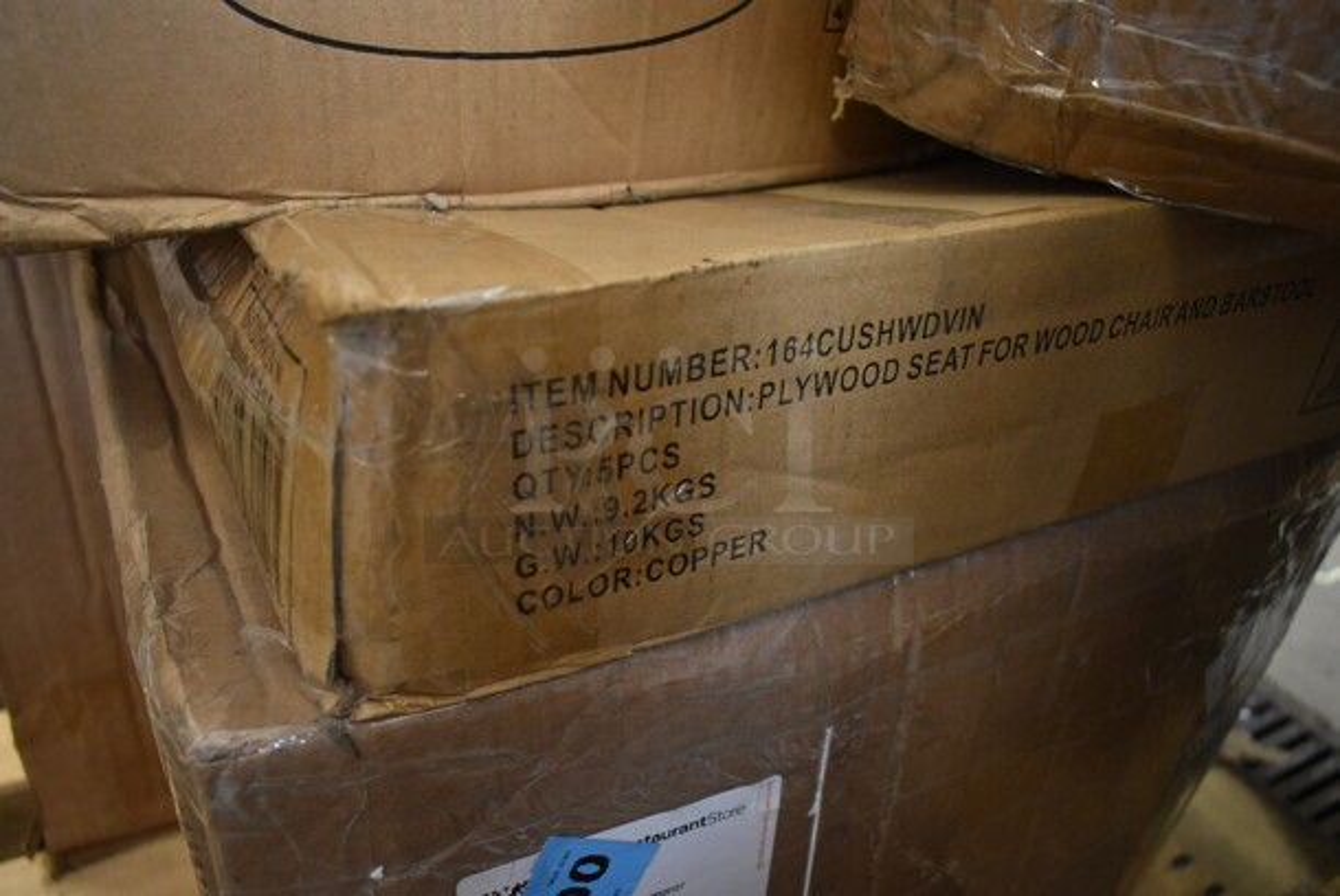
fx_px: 1006
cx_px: 670
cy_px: 448
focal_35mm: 27
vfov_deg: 48.0
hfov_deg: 67.3
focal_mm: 18
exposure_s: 1/125
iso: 2000
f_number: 3.5
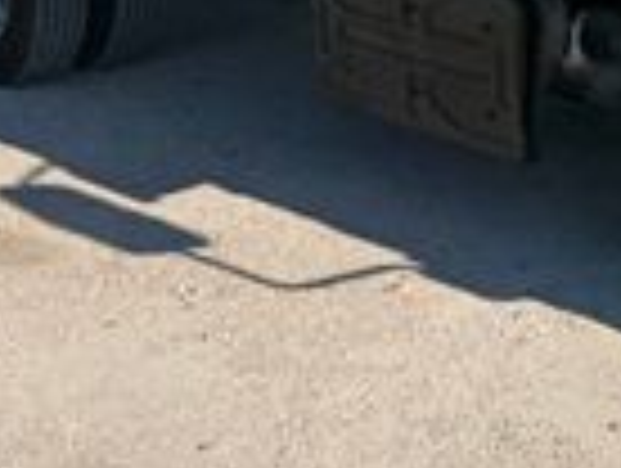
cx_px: 742
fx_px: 1995
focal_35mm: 111
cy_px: -234
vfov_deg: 12.7
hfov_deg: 16.9
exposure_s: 1/6173
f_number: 1.78
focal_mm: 6.76
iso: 80
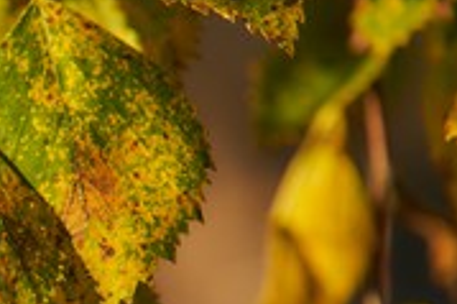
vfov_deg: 1.9
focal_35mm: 716
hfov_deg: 2.9
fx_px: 9081
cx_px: -191
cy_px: 364
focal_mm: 200
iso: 100
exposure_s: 1/160
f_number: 6.3
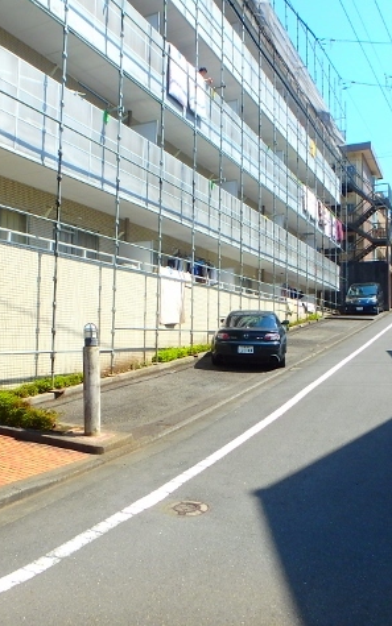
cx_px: 162
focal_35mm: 30
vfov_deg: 62.9
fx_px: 513
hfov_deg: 41.7
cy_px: 311
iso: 125
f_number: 3.5
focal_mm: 3.7
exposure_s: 1/800
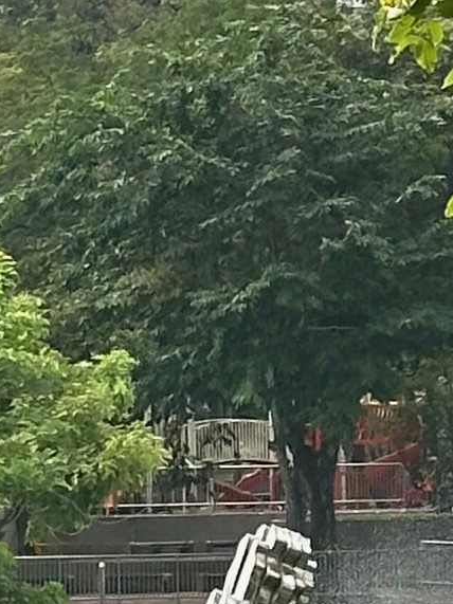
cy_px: 405
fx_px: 5917
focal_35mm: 339
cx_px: 428
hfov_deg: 4.4
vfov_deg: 5.8
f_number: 1.78
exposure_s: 1/1848
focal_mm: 6.86
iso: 64
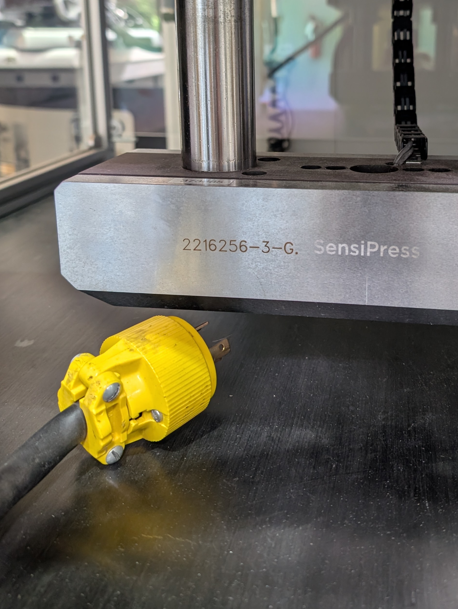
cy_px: 199
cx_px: 300
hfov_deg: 36.6
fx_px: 686
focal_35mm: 39
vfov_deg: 47.0
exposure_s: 1/32.7
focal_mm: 6.9
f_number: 1.68
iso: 47
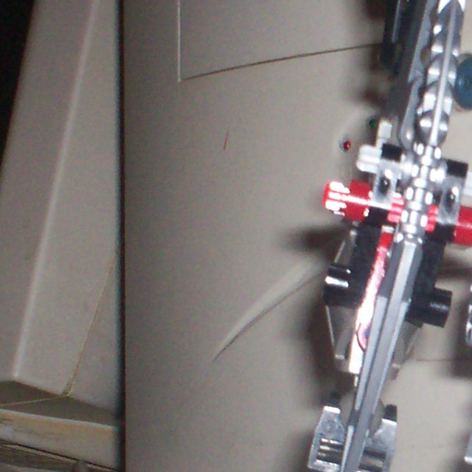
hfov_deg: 13.1
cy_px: 235
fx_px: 1975
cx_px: 625
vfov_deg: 13.6
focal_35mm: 128
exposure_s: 1/60
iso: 140
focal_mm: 6
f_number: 4.5
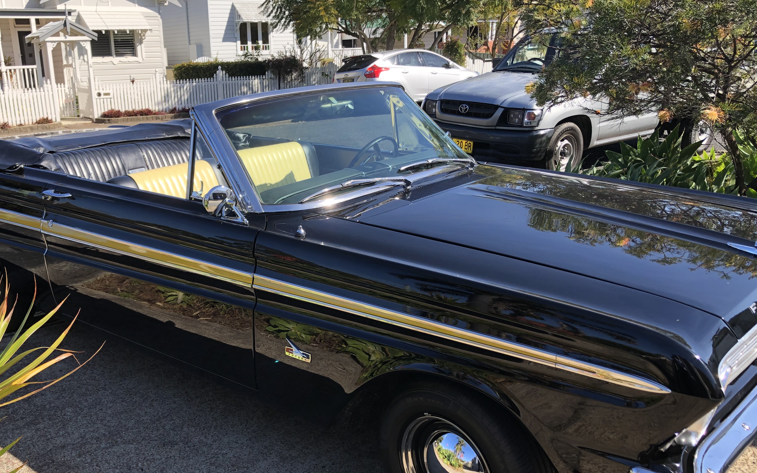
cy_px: 287
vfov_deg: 35.2
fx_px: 743
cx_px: 309
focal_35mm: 36
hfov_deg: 53.7
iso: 20
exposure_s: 1/657
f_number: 1.8
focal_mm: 3.99
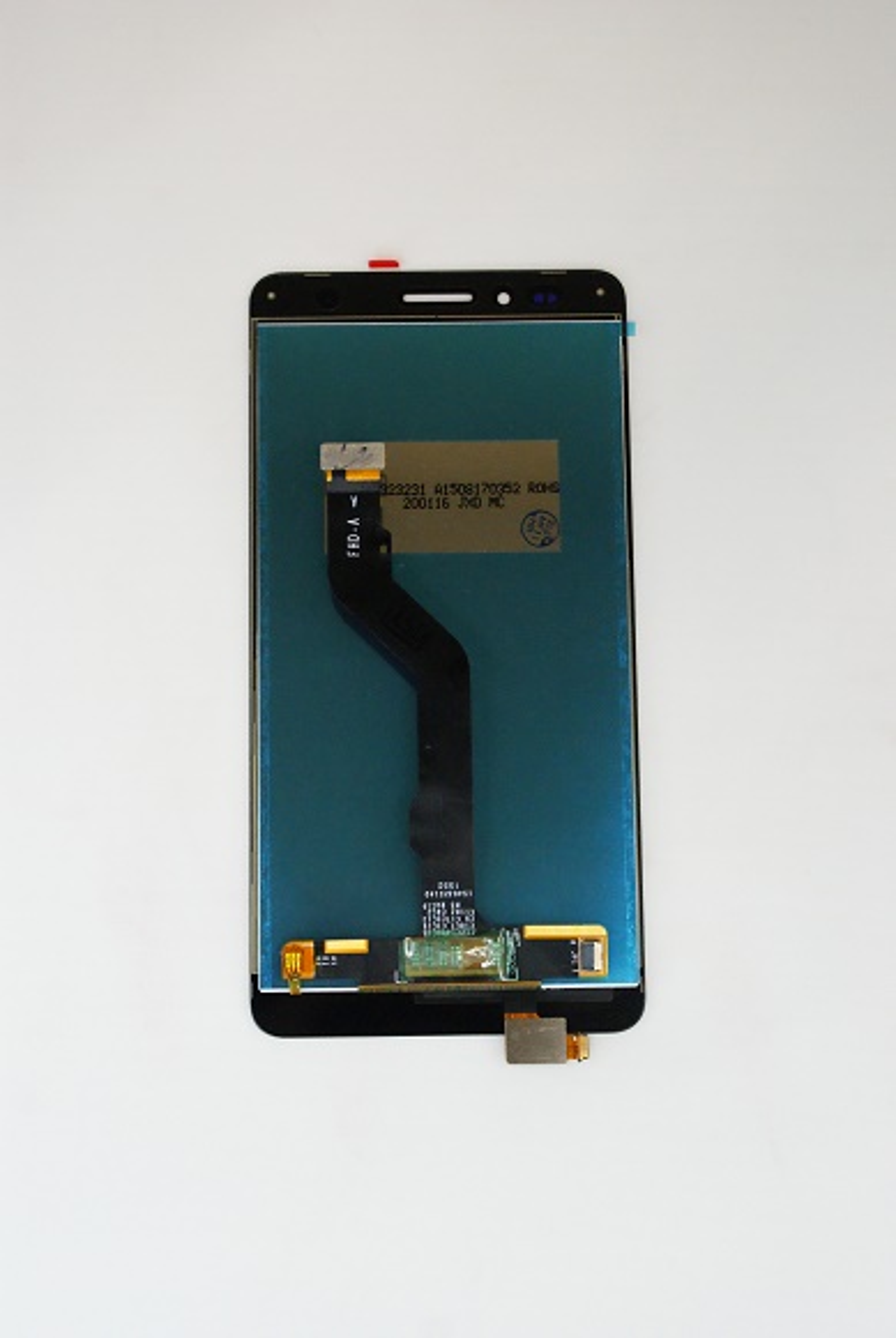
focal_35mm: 60
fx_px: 2233
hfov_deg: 22.7
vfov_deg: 33.4
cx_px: 448
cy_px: 669
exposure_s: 1/160
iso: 1600
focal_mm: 40
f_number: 5.6
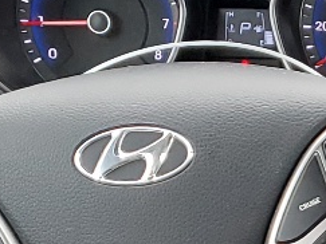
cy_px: 519
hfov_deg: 10.5
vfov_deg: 8.2
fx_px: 1610
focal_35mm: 171
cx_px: 672
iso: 63
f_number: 1.5
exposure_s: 1/60.2
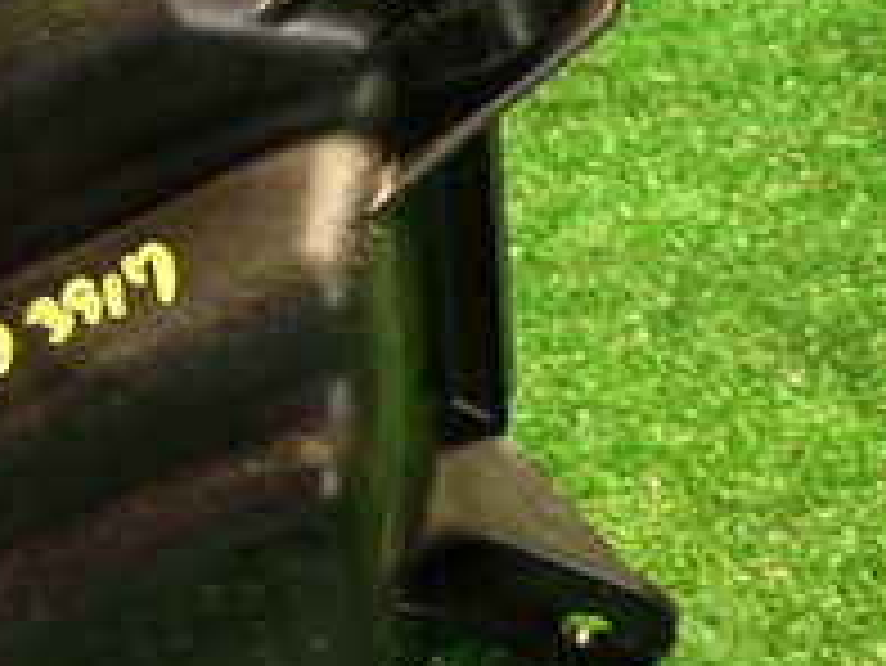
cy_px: 446
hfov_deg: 22.6
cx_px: -292
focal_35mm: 76
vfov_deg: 19.3
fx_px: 1946
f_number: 2
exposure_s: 1/30
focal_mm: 4.5
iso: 640
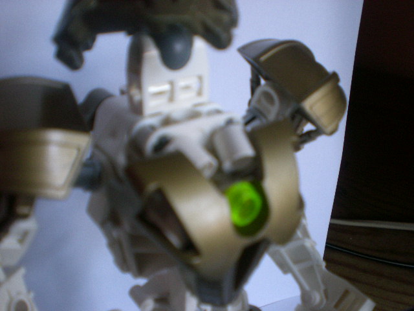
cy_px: 156
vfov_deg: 37.7
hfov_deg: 49.0
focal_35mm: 38
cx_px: 207
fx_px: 454
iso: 200
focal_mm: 6.3
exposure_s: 1/26
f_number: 3.1
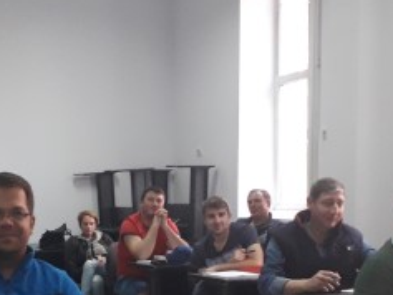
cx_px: 124
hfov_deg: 26.5
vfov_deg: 19.9
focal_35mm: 73
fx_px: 829
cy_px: 255
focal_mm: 3.6
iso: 200
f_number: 1.9
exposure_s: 1/50
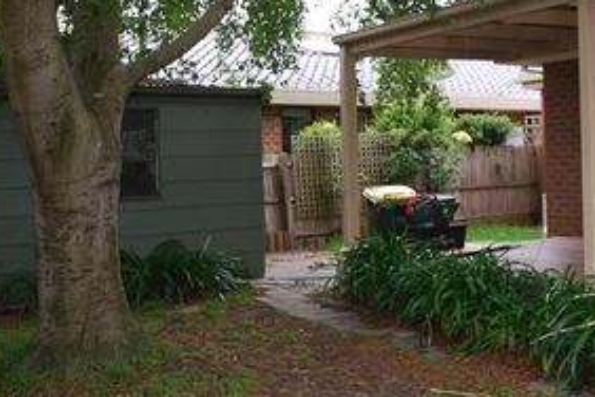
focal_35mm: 50
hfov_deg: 39.1
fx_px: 826
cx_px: 401
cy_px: 153
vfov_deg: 26.9
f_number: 5
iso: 200
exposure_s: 1/100
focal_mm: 20
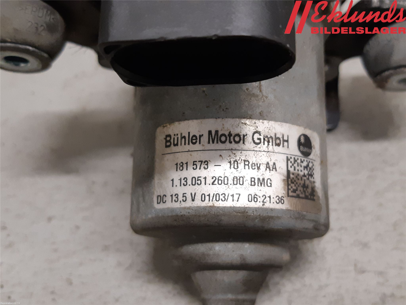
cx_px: 203
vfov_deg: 53.1
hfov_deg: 67.3
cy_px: 152
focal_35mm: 26
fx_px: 305
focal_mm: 3.93
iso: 200
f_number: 1.7
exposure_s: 1/50
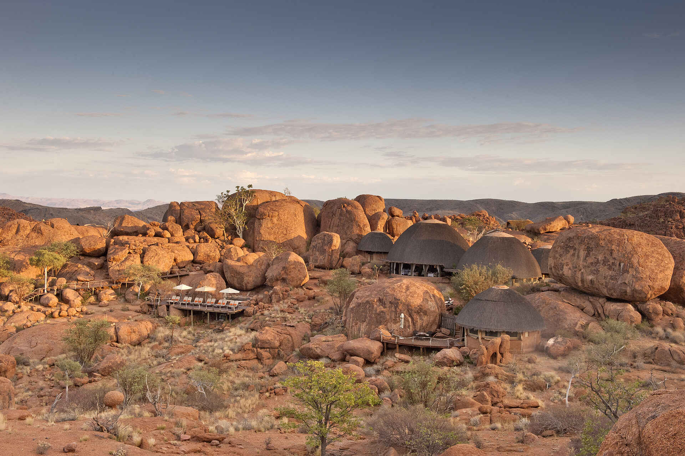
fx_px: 723
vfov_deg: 35.0
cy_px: 228
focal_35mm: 38
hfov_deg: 50.7
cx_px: 342
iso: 500
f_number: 14
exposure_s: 1/160
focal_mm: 38
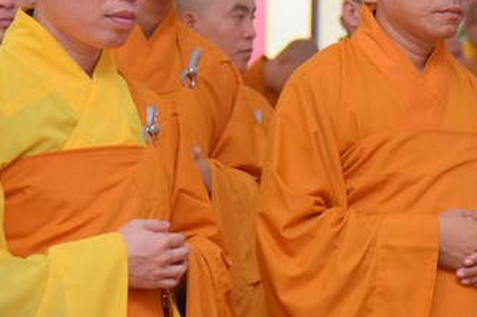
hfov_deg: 10.1
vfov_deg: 6.8
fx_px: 2674
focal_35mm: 202
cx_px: 419
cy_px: 19
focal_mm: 100
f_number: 5.6
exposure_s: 1/125
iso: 1250
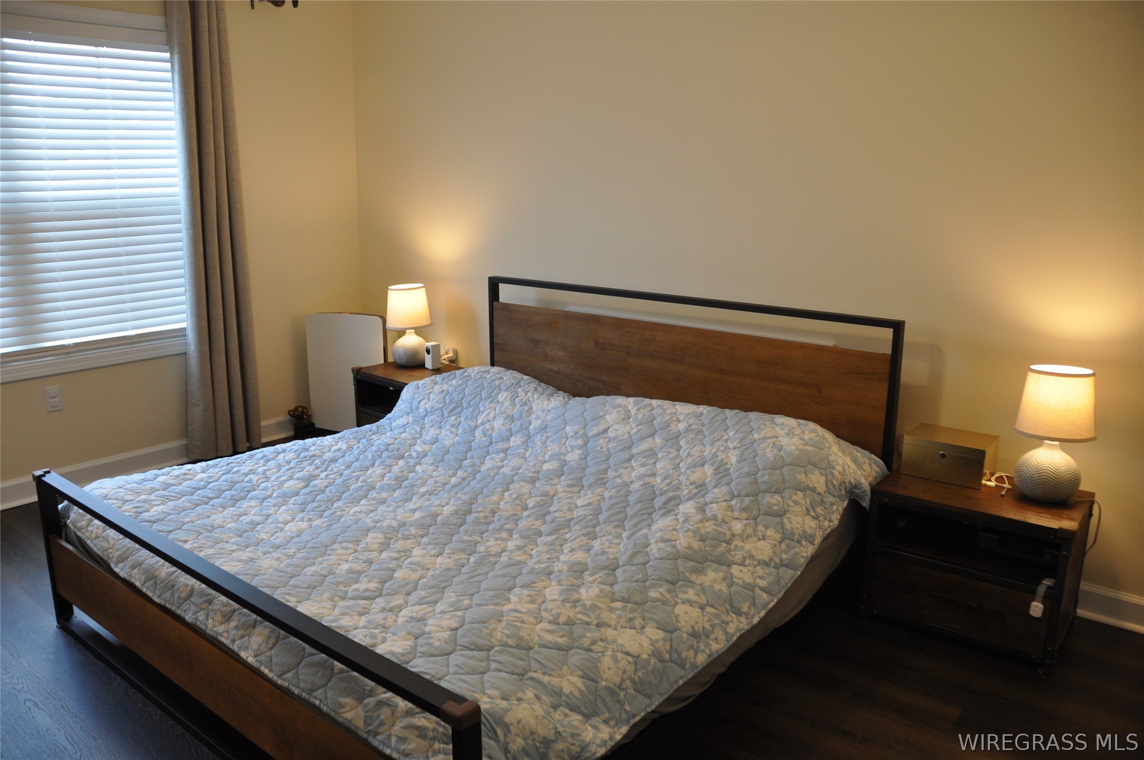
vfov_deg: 47.8
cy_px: 380
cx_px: 572
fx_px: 857
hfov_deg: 67.4
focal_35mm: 27
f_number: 4
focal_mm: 18
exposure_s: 1/60
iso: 560
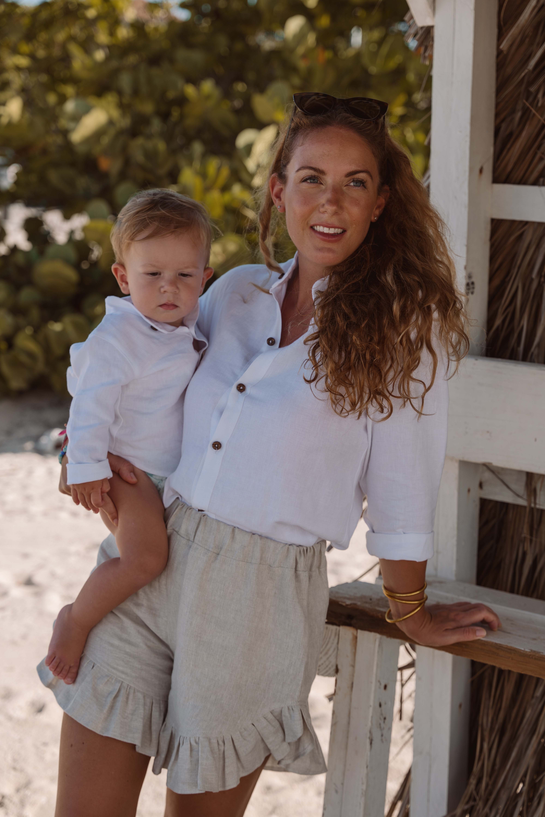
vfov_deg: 31.9
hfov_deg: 21.6
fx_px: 1431
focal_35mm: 63
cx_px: 272
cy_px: 408
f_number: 4
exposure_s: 1/500
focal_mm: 63
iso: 100
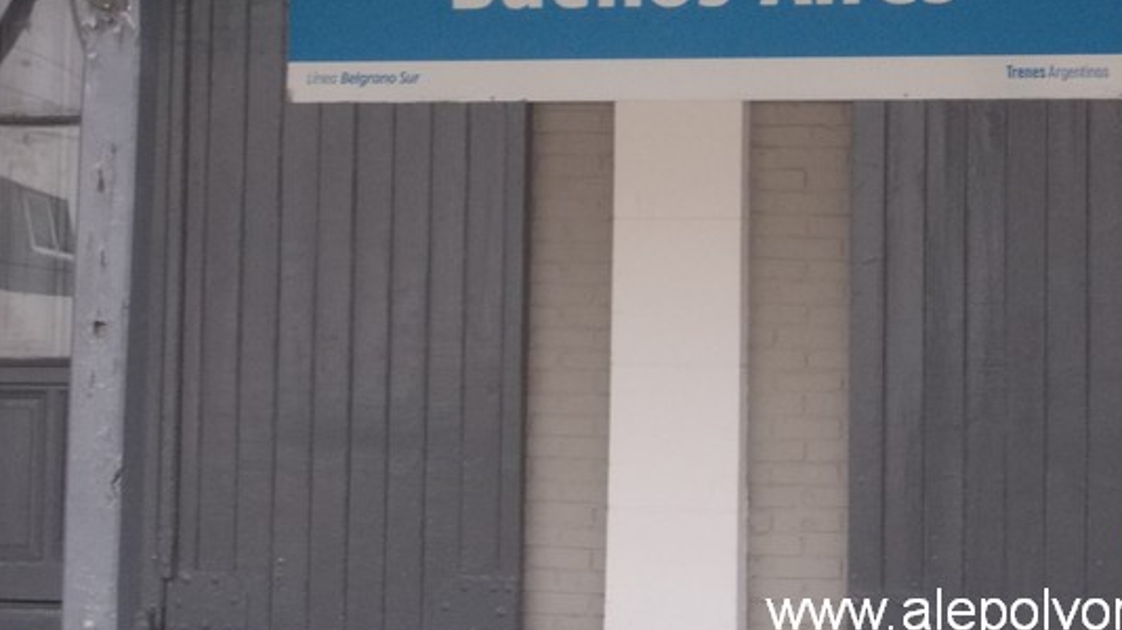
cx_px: 700
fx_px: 4461
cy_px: 86
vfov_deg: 8.1
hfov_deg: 14.3
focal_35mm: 150
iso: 180
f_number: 5.3
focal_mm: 13.6
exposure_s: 1/60
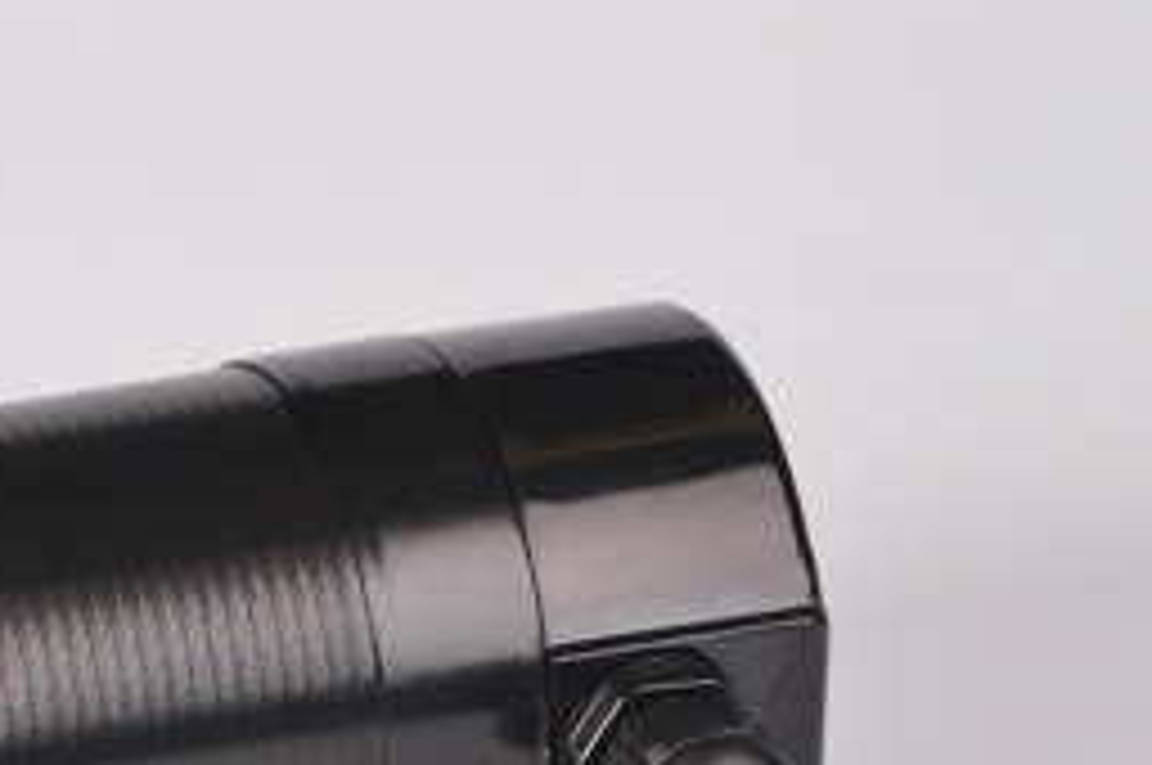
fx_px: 9332
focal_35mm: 292
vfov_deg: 4.7
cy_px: 722
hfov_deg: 7.0
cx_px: -176
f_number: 20
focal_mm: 78
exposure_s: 1/125
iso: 200
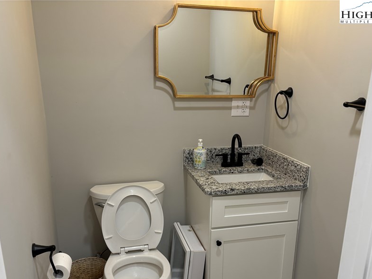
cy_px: 182
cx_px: 193
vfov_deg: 41.3
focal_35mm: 34
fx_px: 365
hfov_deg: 53.9
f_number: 1.6
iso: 100
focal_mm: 5.96
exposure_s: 1/120
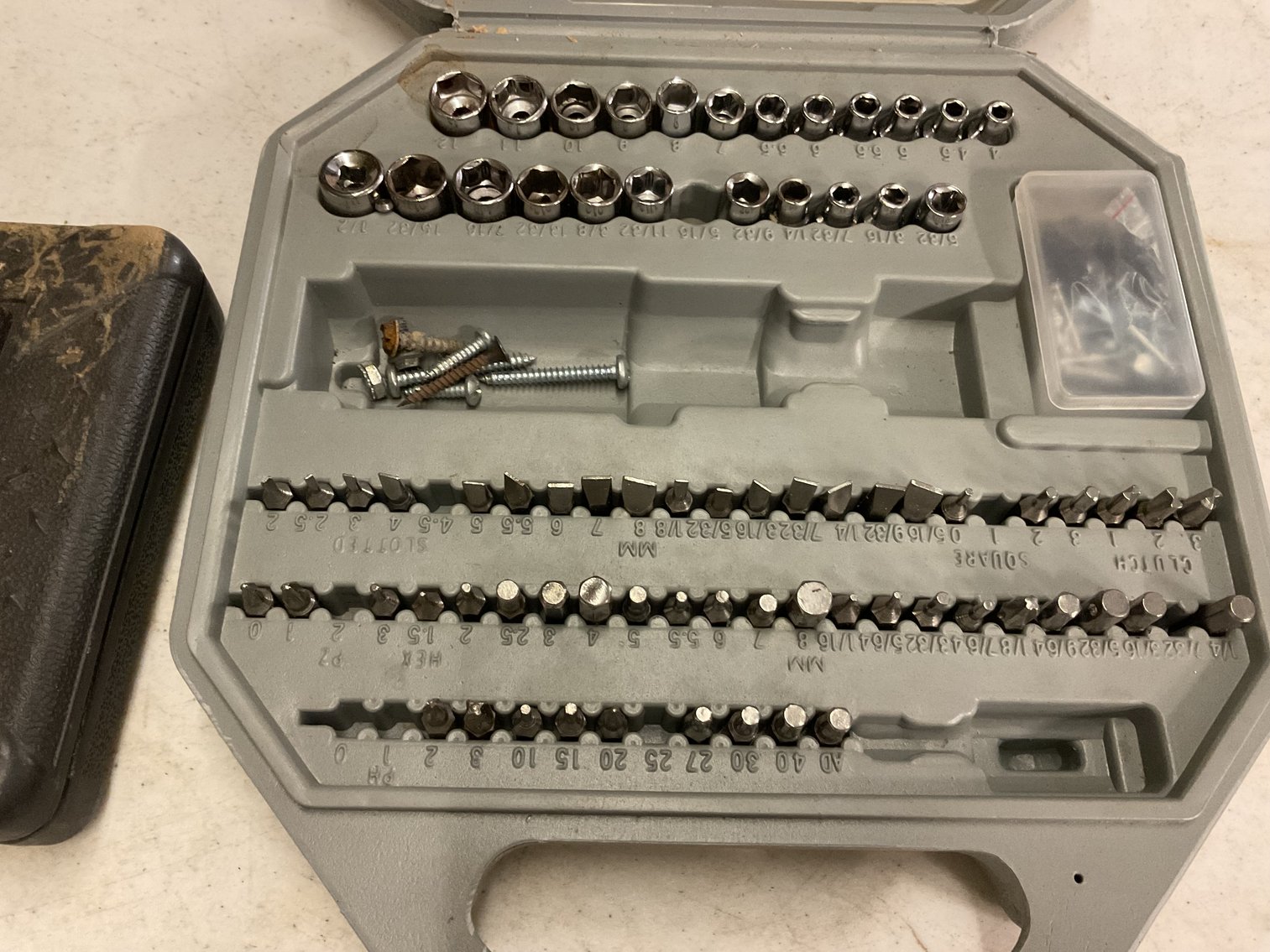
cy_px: 476
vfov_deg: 48.2
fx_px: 1064
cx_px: 635
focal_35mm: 29
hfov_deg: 61.7
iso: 320
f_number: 1.8
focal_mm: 3
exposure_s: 1/40
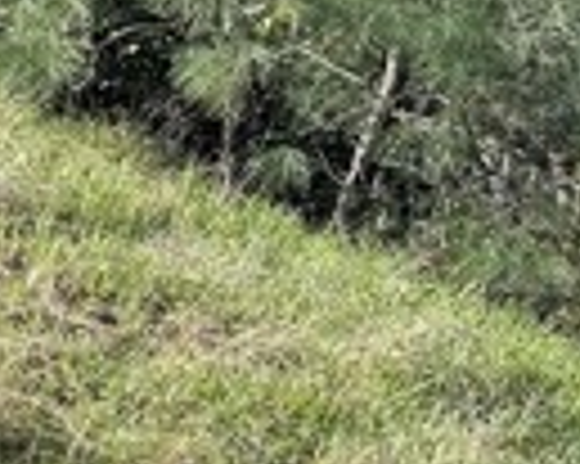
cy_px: -108
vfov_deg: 12.9
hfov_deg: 13.5
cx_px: -683
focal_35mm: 116
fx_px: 1990
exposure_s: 1/2660
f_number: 1.78
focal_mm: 6.86
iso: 80
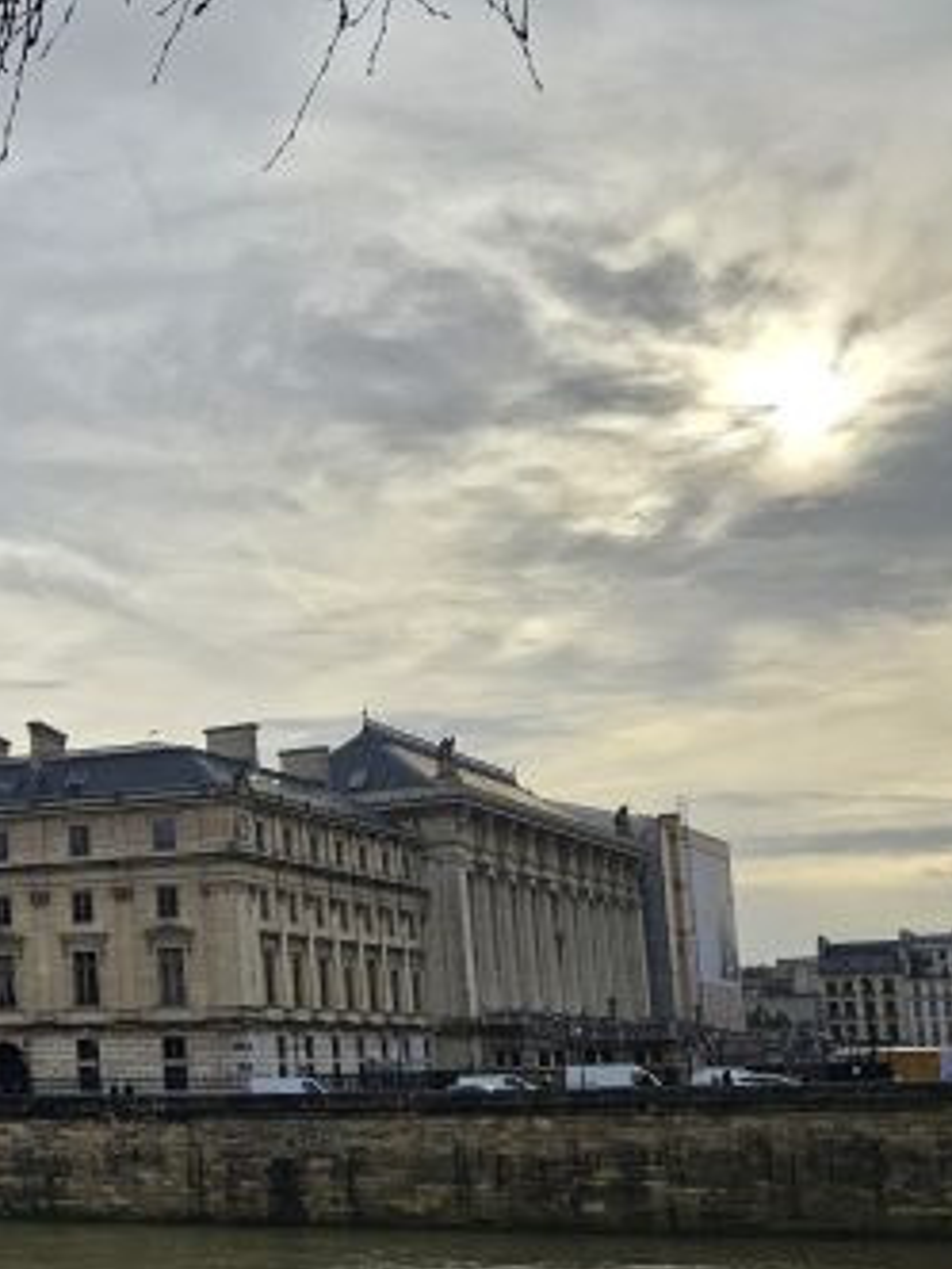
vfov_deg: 36.4
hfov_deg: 23.7
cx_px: -379
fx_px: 1907
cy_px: 854
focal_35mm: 52
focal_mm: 6.3
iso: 10
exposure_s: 1/843
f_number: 1.7
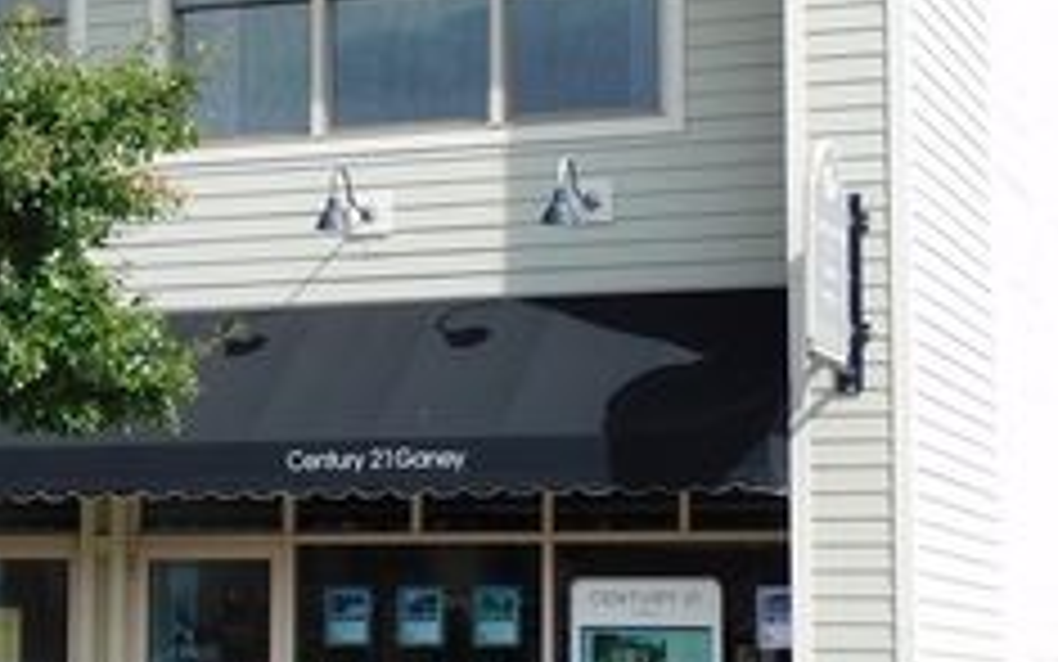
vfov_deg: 11.6
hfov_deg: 18.0
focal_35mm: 113
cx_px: 27
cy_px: 313
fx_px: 3259
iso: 125
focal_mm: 9
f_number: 4
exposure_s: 1/640
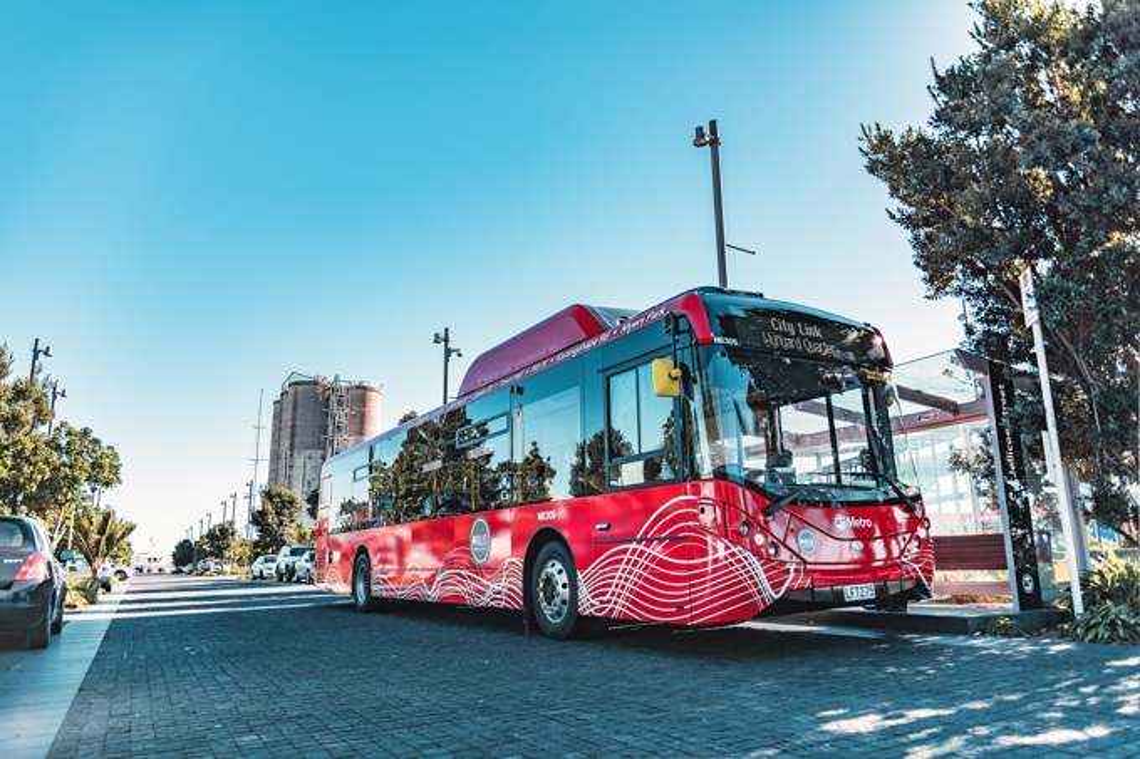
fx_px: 760
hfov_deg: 73.8
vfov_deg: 53.1
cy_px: 380
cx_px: 570
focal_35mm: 24
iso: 80
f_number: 3.5
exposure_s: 1/400
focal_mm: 24
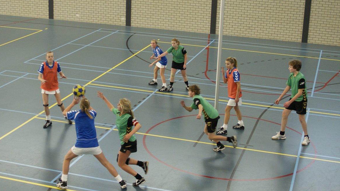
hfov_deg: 45.5
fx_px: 406
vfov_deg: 26.5
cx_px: 166
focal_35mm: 45
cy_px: 84
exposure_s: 1/200
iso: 400
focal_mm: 28
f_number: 2.8
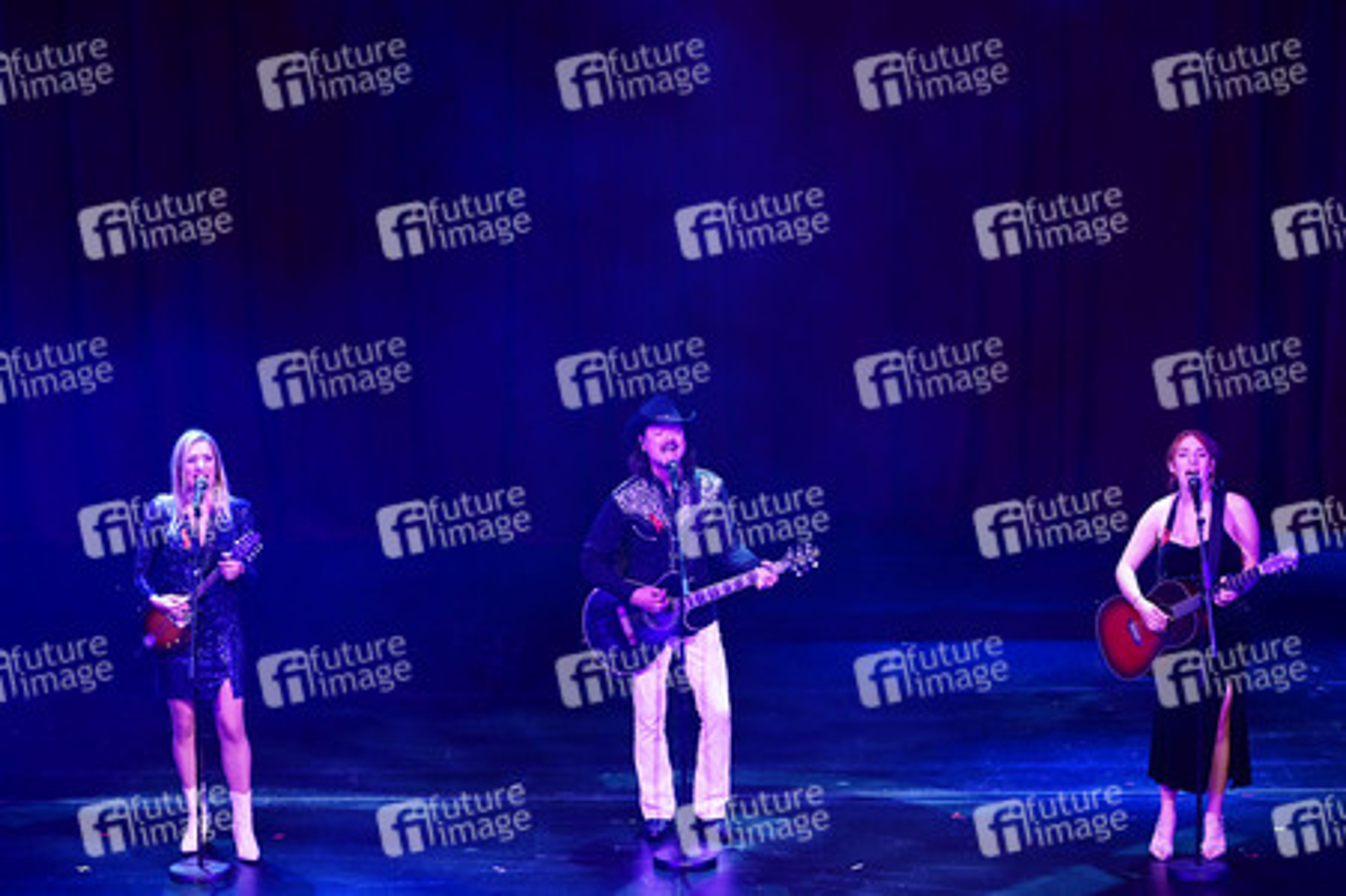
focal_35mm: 110
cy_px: 448
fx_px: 4110
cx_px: 673
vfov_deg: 12.4
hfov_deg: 18.6
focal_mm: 110
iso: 1250
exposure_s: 1/200
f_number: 4.5
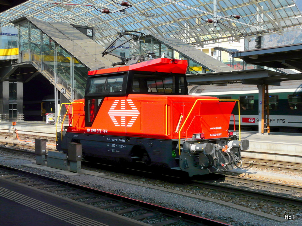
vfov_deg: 30.9
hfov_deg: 40.4
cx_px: 151
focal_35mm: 47
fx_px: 410
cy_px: 113
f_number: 5.6
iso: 100
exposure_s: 1/400
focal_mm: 7.7
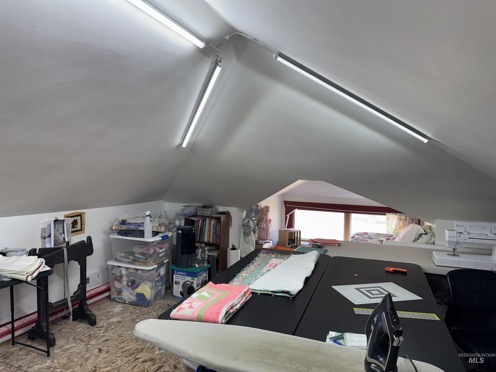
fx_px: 344
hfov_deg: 71.6
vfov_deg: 56.8
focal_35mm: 24
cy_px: 186
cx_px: 248
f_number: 1.78
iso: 80
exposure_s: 1/120
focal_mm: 6.76
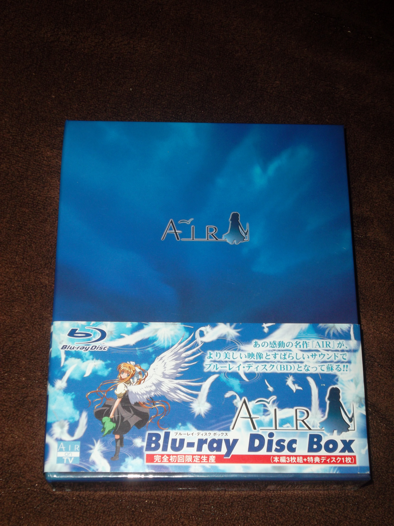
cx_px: 197
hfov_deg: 23.3
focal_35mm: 63
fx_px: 956
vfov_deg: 30.7
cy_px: 263
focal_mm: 11.2
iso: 100
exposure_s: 1/60
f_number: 5.6
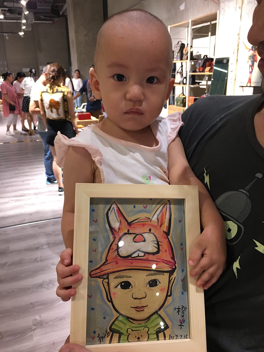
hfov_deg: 48.2
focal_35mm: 29
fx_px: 295
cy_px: 176
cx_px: 132
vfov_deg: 61.7
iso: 80
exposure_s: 1/17
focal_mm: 4.15
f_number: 2.2
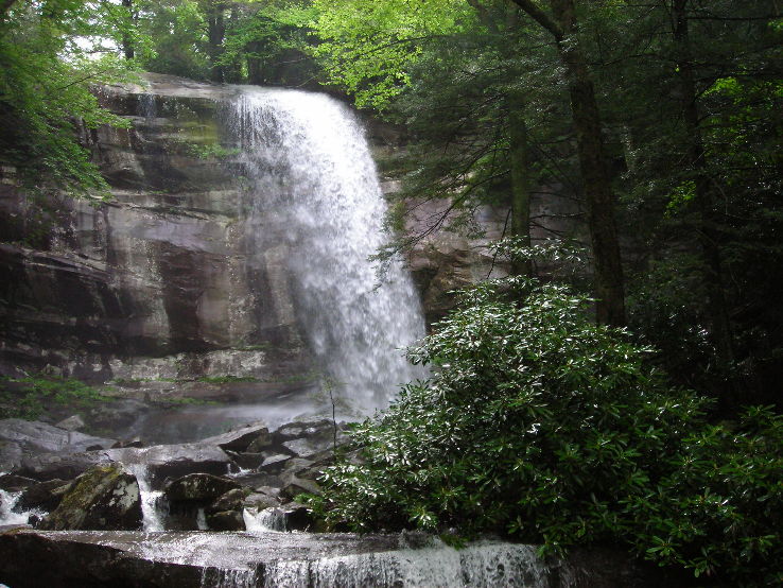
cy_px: 294
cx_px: 392
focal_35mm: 38
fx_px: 860
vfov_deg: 37.7
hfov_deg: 49.0
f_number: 3.2
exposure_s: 1/121
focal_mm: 6.3
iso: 200
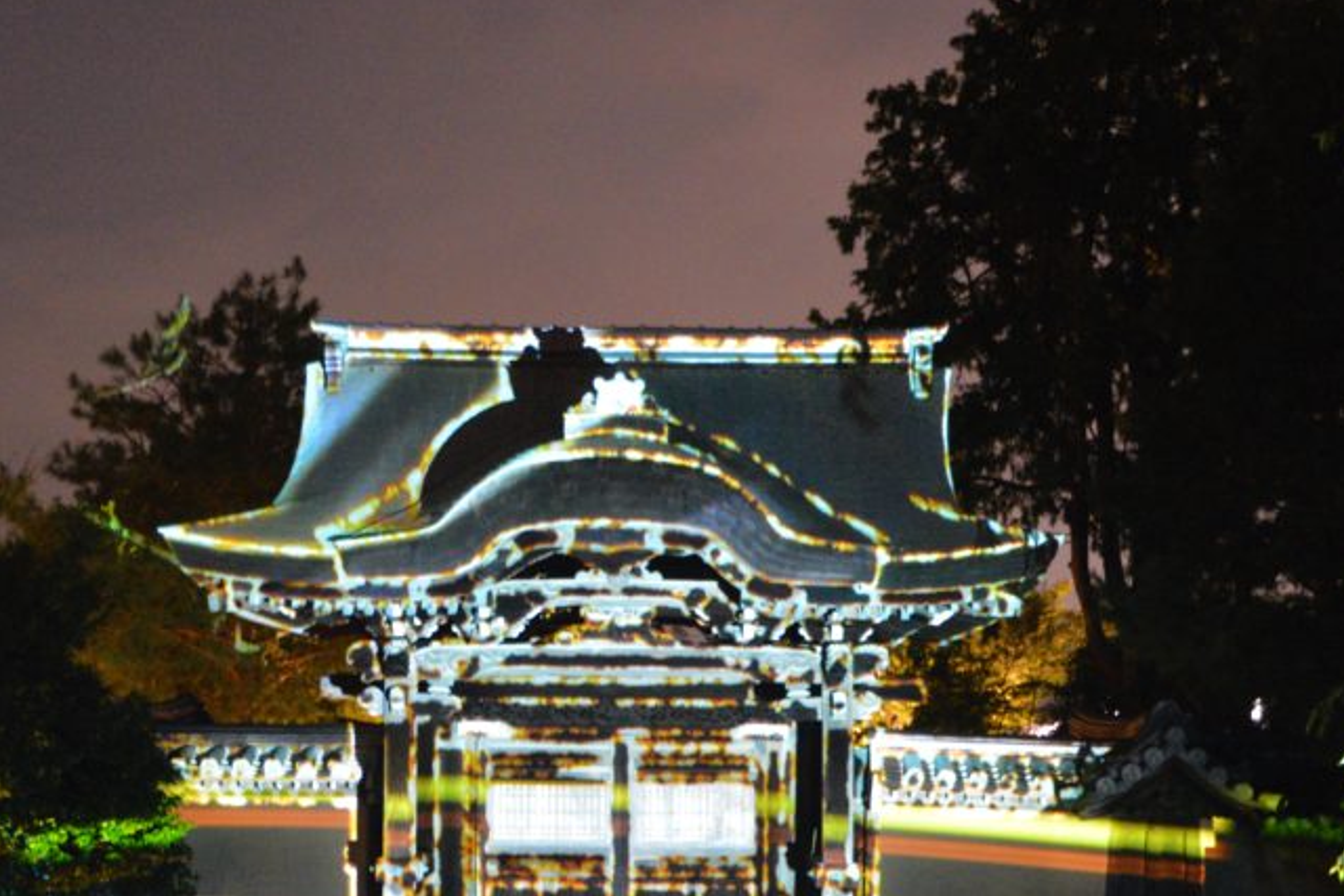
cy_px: 691
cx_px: 601
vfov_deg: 20.8
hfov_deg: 31.0
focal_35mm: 65
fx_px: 2420
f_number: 4
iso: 3200
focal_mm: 27
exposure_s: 1/2
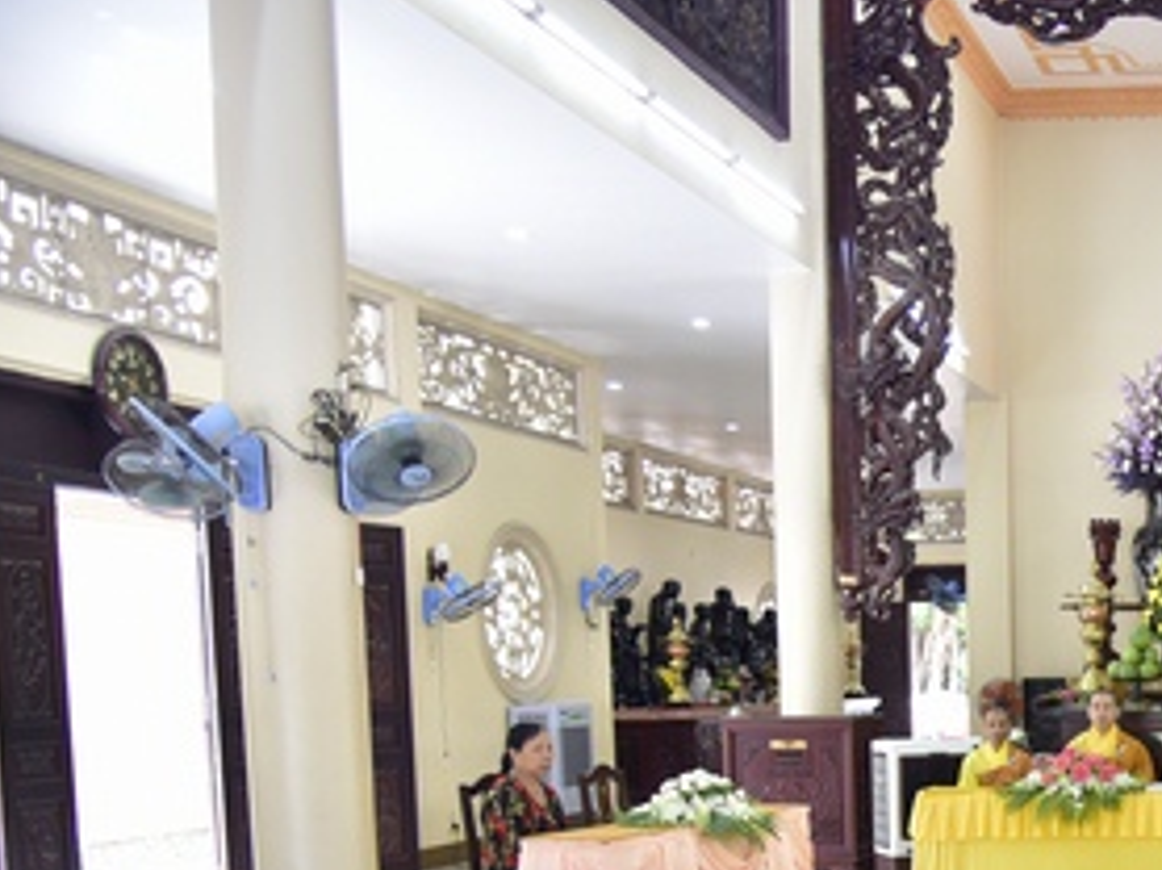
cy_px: 895
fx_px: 1811
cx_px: 1304
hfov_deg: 31.3
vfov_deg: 25.5
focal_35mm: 54
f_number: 4
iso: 800
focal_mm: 24
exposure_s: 1/50
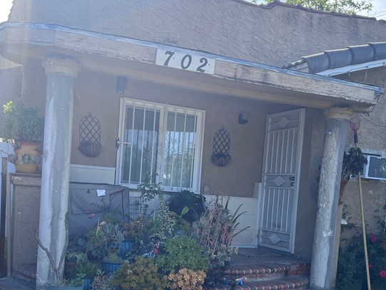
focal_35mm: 49
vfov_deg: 29.1
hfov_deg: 38.8
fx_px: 547
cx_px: 217
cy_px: 225
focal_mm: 5.7
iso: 50
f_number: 1.5
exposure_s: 1/1252
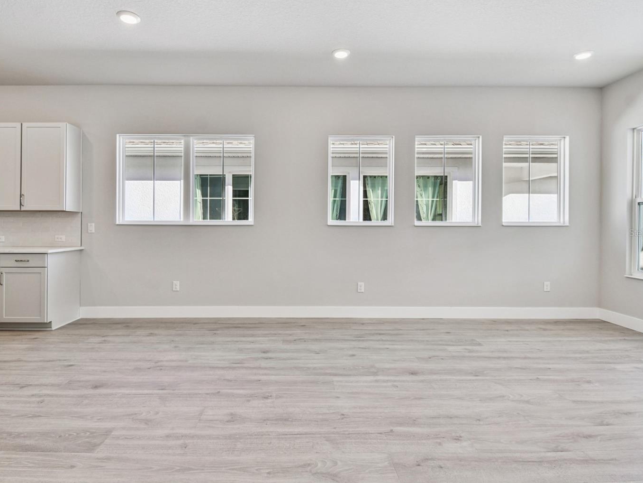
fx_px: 316
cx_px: 292
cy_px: 232
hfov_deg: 90.8
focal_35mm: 17
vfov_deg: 74.7
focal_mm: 10
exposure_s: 1/80
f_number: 7.1
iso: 100
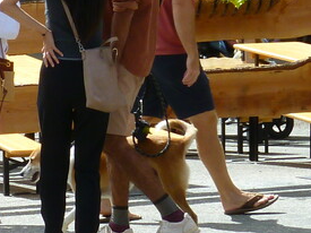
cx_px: -208
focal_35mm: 307
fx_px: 2757
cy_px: -68
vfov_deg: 4.8
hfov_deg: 6.3
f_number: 4.8
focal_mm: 11.8
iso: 80
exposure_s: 1/200
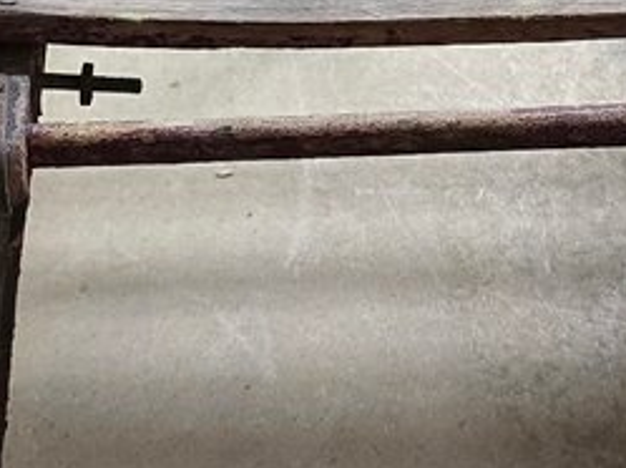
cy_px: -107
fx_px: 2528
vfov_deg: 10.4
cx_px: 469
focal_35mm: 140
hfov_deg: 14.1
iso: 640
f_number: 1.7
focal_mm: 6.3
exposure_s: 1/60
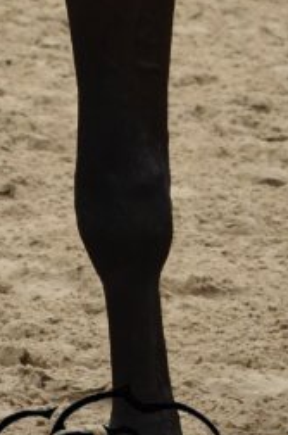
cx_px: 162
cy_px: -704
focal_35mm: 630
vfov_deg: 3.2
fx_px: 7591
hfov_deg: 2.2
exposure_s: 1/1600
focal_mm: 70
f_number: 6.3
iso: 640
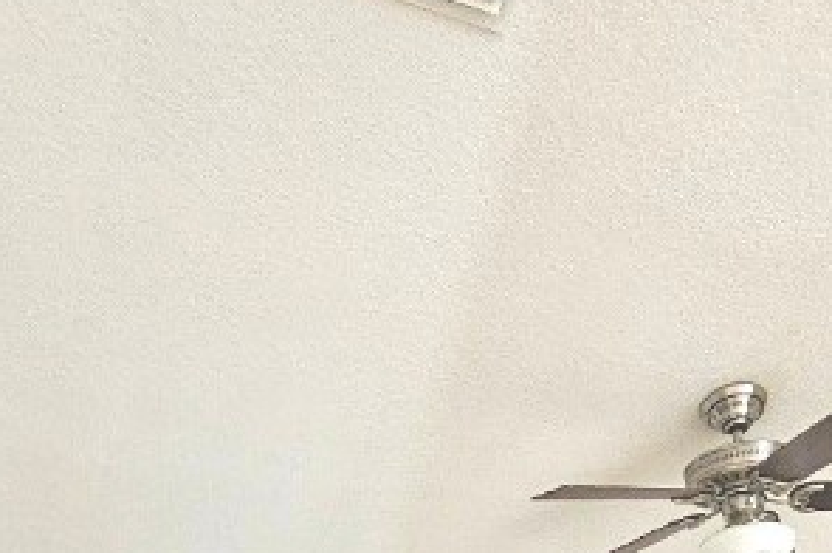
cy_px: 954
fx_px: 1085
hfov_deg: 41.7
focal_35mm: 47
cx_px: 516
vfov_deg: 21.0
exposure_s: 1/30
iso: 500
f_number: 2.2
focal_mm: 2.2
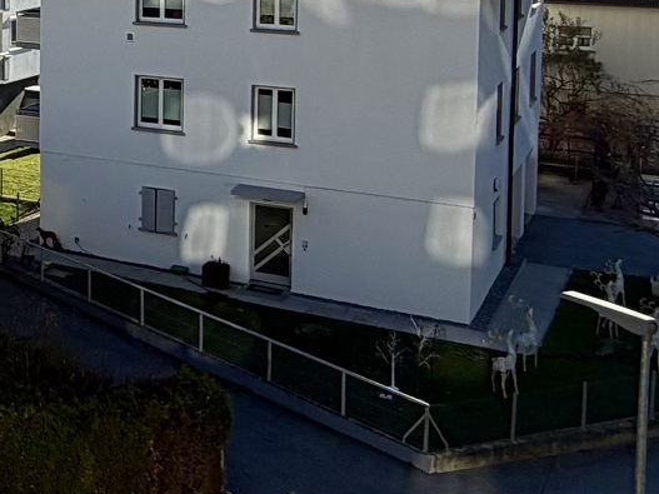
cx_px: -220
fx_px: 1294
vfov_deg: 20.7
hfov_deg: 24.5
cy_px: -34
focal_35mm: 68
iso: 20
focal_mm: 2.22
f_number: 2.2
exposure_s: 1/901
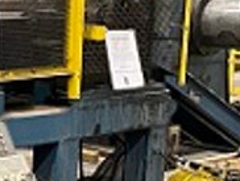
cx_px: -216
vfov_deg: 13.0
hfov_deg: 14.7
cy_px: 73
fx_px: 791
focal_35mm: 114
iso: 400
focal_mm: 4.25
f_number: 1.8
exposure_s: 1/40
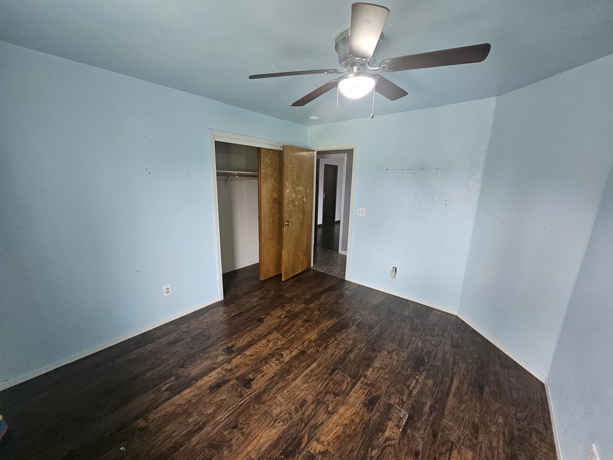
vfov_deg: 89.9
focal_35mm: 13
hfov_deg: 106.2
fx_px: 230
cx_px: 306
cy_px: 230
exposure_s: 1/60
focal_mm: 1.74
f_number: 2.2
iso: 250
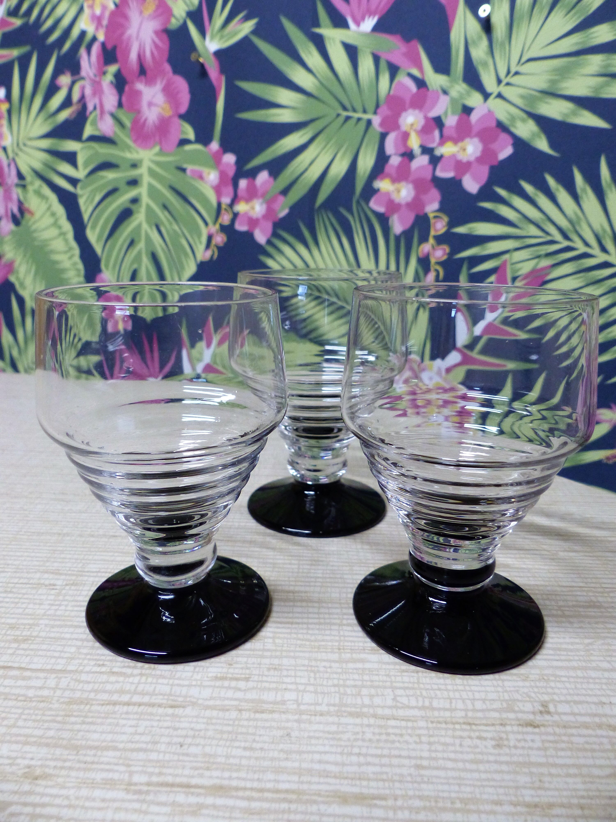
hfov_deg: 53.1
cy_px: 411
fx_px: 617
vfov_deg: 67.3
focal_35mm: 26
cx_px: 308
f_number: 2.8
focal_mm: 4.5
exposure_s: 1/30
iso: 400
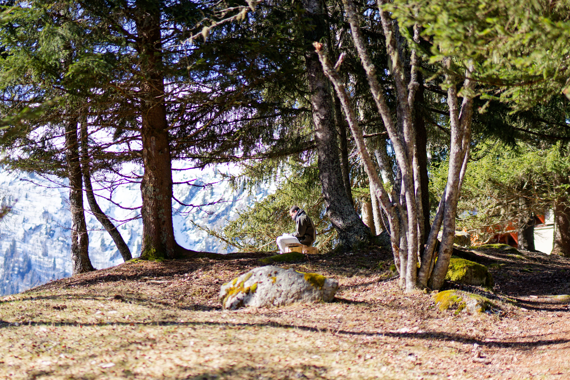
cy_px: 190
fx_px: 1187
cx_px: 285
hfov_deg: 27.0
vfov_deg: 18.2
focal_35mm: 75
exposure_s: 1/2000
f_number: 1.4
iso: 100
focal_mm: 50
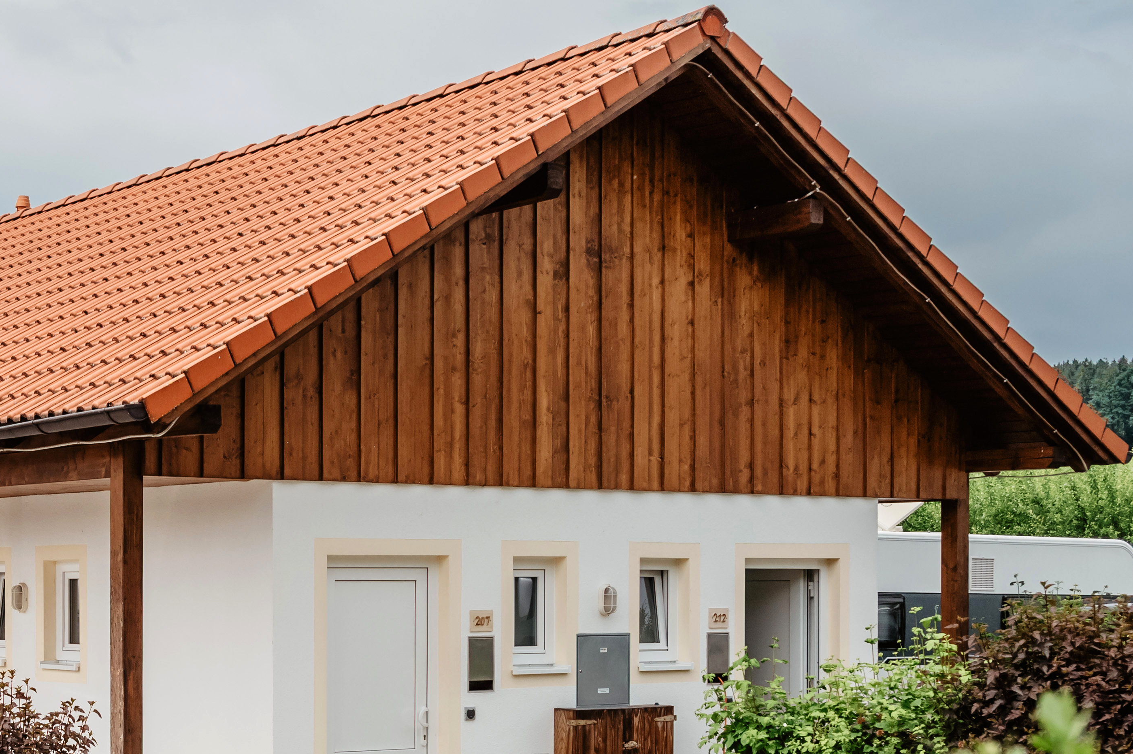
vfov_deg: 20.1
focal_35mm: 67
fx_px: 2107
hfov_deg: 28.4
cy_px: 559
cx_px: 24
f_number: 4
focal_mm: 31
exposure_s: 1/5000
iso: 320
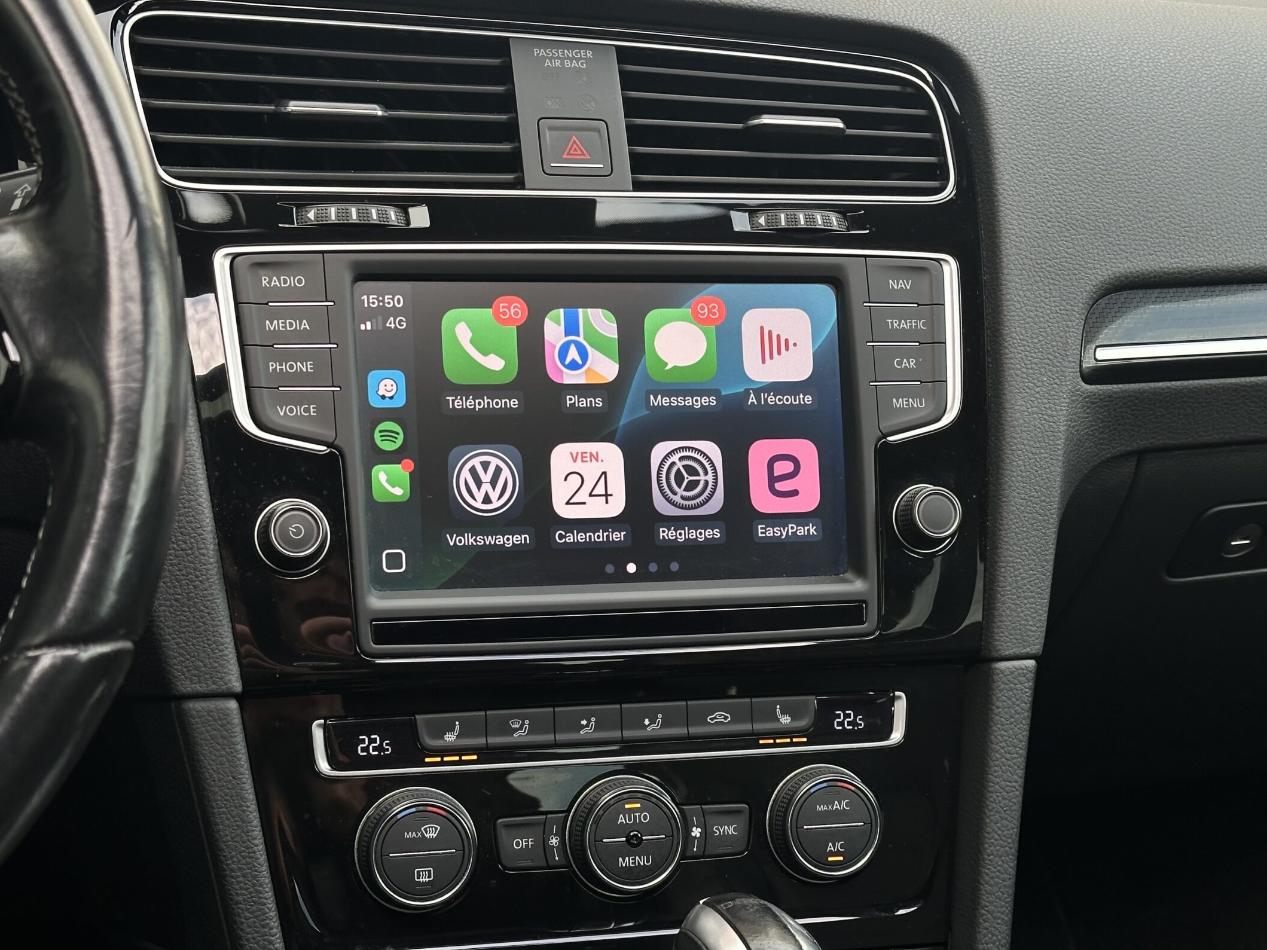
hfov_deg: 33.2
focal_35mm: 58
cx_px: 623
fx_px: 2123
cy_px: 537
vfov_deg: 25.2
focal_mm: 6.86
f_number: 1.78
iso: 50
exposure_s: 1/151
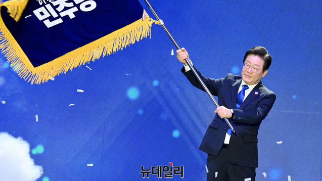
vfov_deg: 3.6
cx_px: 161
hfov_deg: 6.4
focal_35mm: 337
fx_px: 2877
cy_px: 78
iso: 2500
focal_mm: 320
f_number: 7.1
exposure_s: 1/250
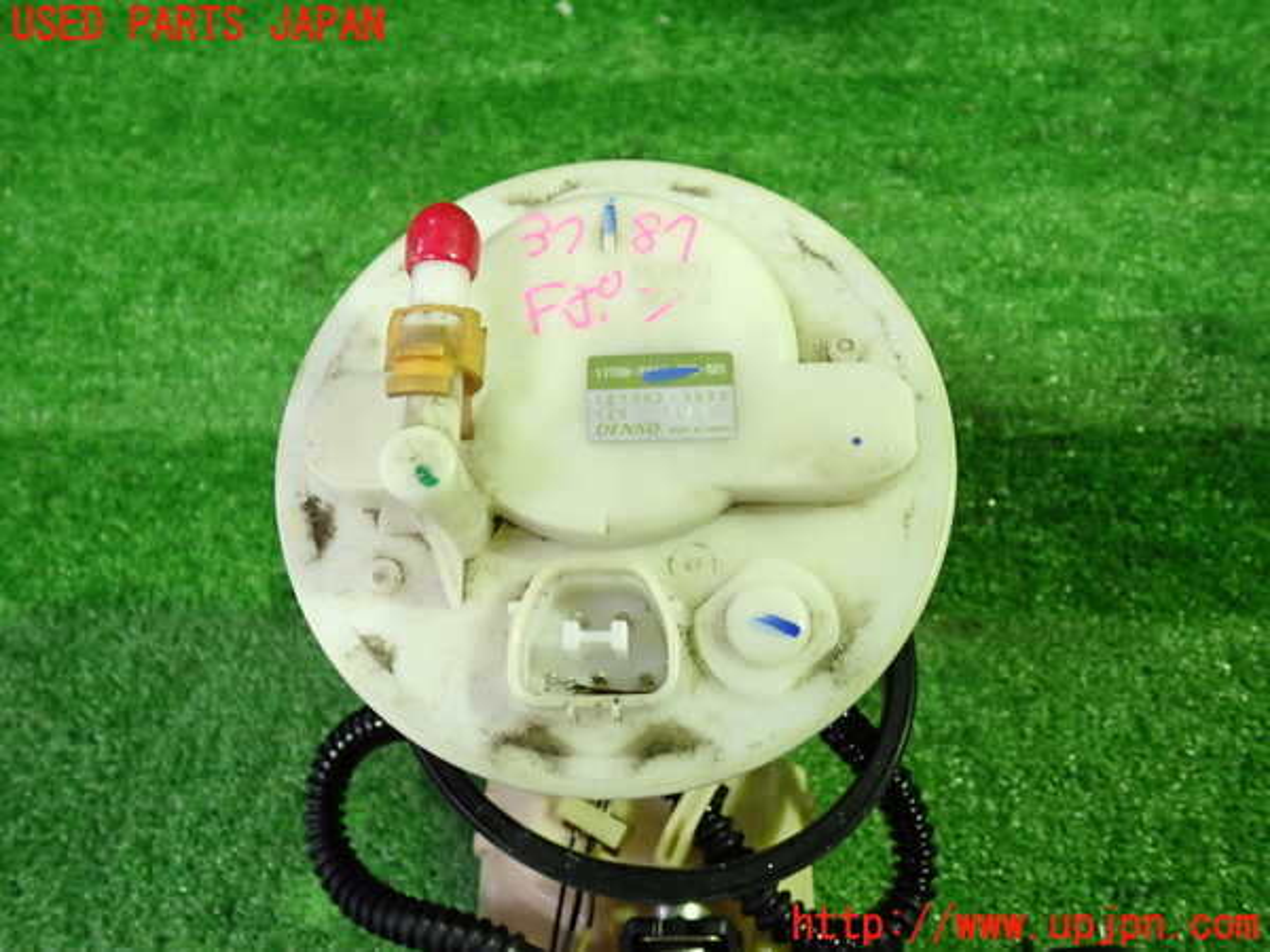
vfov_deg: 46.8
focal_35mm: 30
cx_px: 635
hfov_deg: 60.0
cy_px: 476
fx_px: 1101
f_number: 2.3
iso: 400
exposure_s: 1/30
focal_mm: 5.4
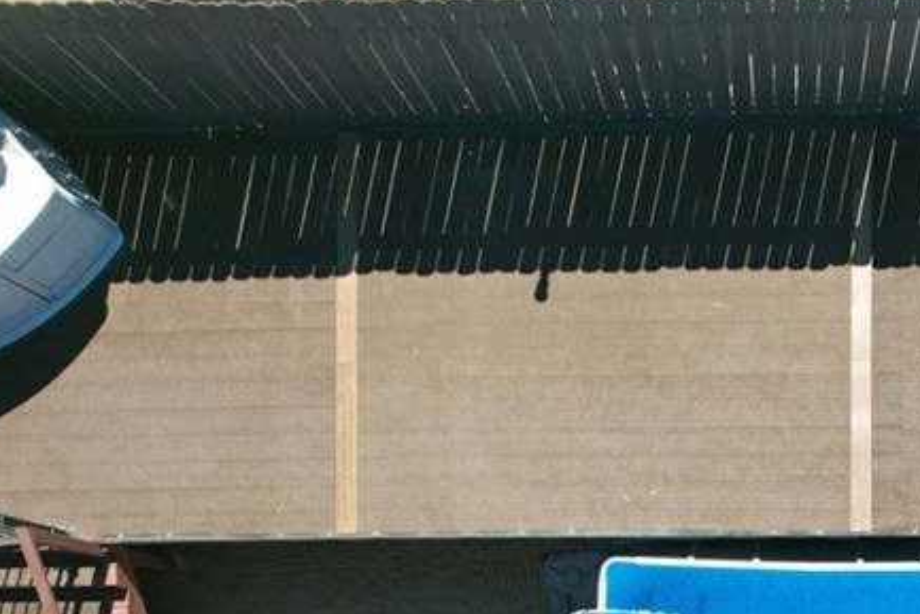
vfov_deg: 24.1
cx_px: 797
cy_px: 698
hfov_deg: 36.2
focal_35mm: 52
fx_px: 1329
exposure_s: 1/350
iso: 100
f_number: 2.8
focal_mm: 8.38
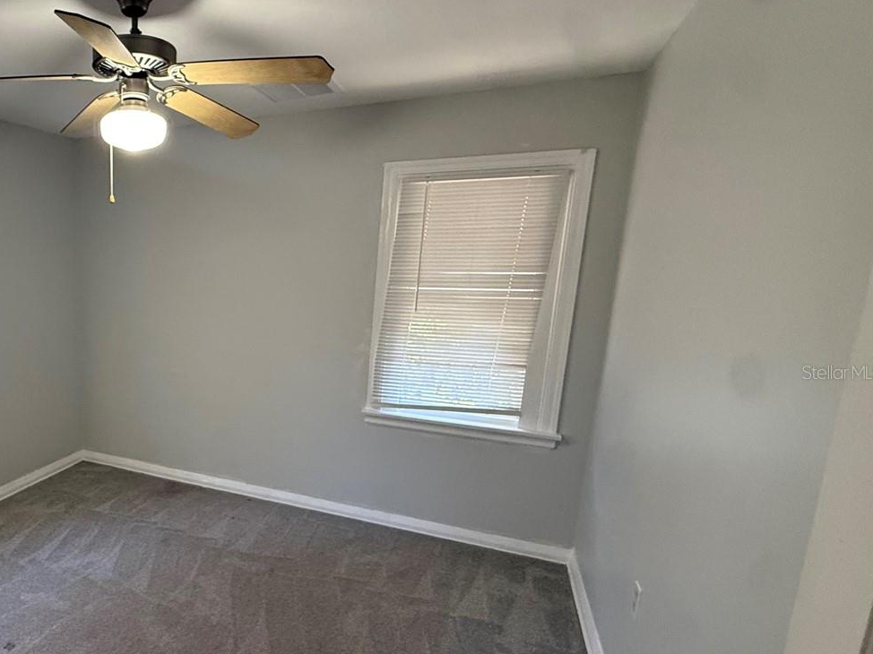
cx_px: 169
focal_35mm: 23
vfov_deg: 58.6
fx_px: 580
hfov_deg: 66.8
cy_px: 372
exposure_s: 1/60
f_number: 2.2
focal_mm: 2.22
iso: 320
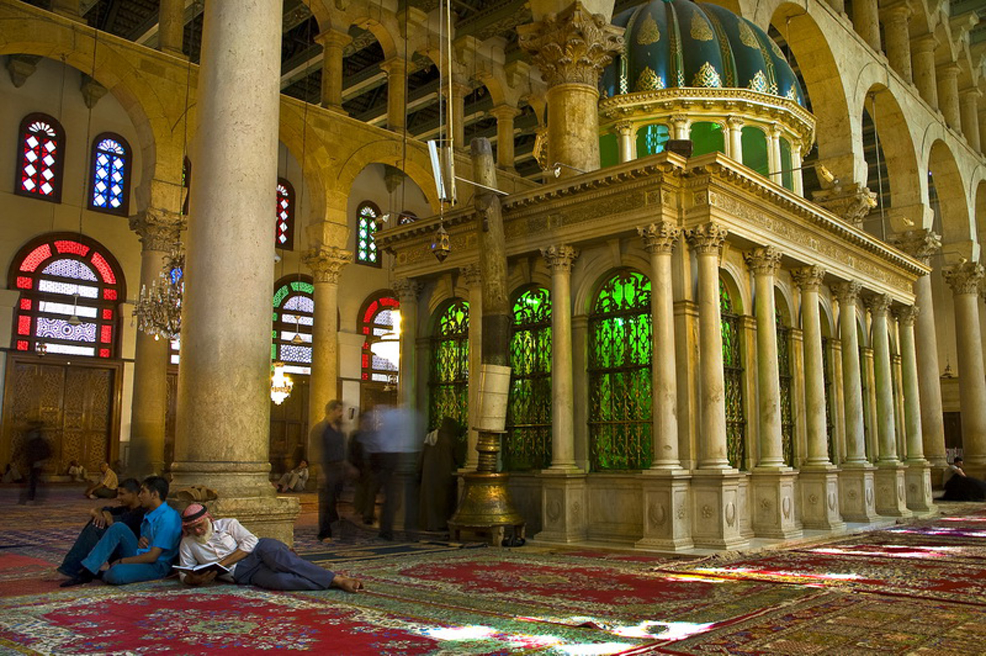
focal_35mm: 33
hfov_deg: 57.3
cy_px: 328
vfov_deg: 39.9
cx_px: 493
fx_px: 903
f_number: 8
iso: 200
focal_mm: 22
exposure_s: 1/1.25
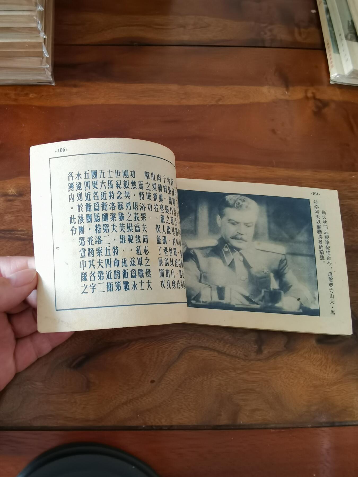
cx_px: 179
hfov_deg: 51.4
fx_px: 372
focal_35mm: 27
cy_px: 238
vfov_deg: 65.3
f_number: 2.2
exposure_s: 1/25
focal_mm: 2.26
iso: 400
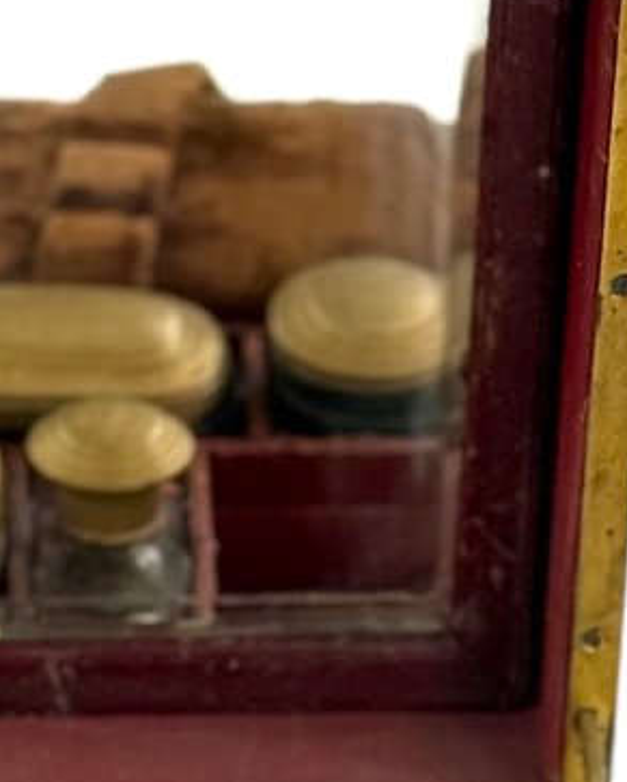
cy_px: 987
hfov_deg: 6.0
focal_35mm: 258
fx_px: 5977
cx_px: -231
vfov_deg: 7.4
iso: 80
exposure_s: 1/475
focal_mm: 6.76
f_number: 1.78
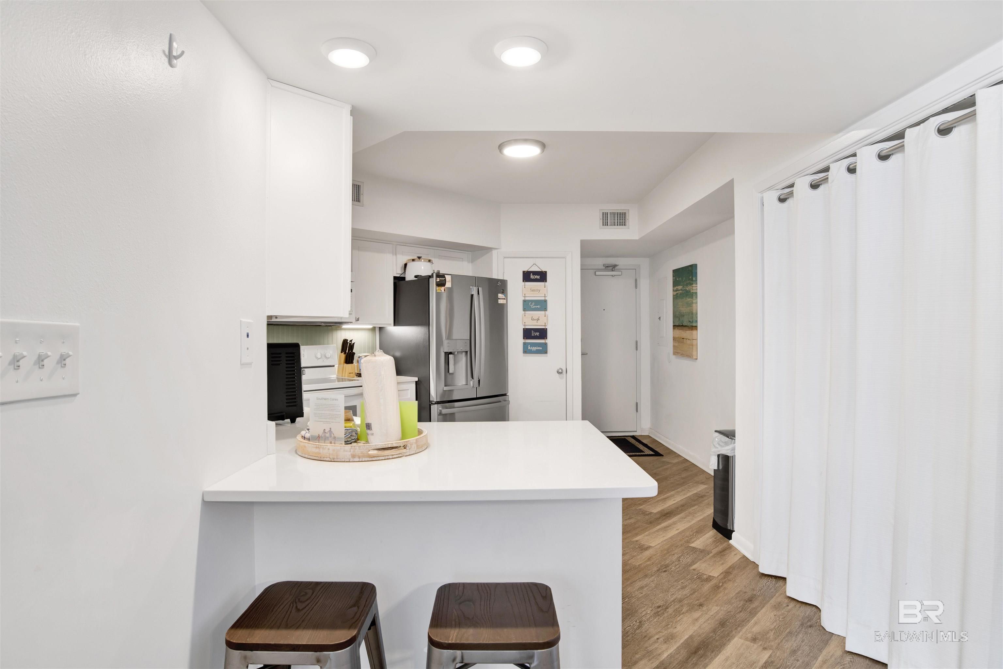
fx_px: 557
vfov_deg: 61.9
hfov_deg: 84.0
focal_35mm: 20
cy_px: 334
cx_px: 502
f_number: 11
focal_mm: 20
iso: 200
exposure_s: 1/5
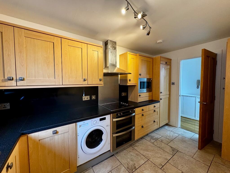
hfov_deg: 102.1
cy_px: 86
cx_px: 115
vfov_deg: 85.7
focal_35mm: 14
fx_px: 93
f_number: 2.2
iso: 200
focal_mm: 2.22
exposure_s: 1/50
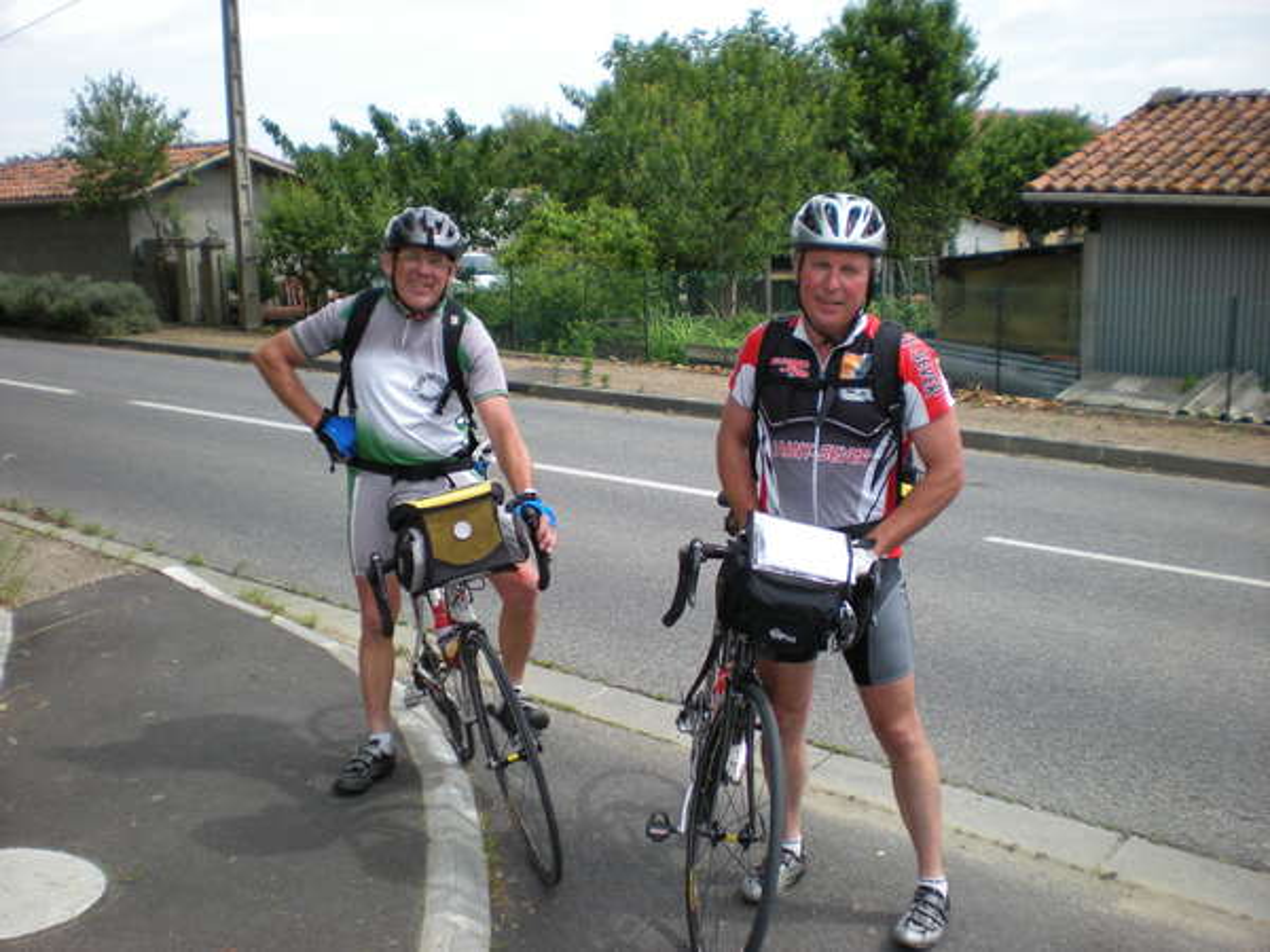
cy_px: 476
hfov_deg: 49.0
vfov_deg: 37.7
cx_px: 635
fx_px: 1394
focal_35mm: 38
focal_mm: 6.3
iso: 64
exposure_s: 1/475
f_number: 3.1
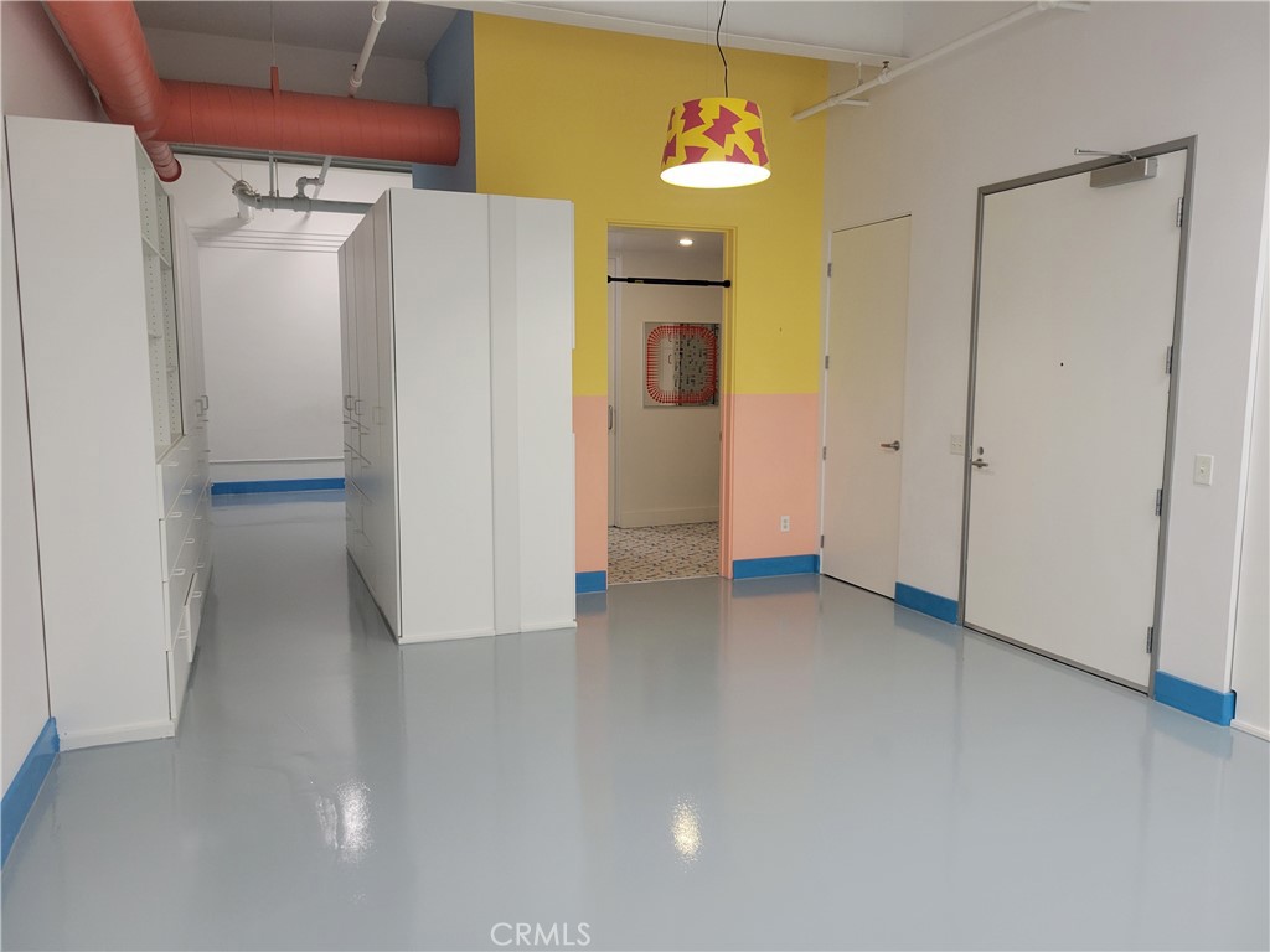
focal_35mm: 26
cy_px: 476
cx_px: 635
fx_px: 954
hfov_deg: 67.3
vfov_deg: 53.1
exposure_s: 1/60
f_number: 1.8
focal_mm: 5.4
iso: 200
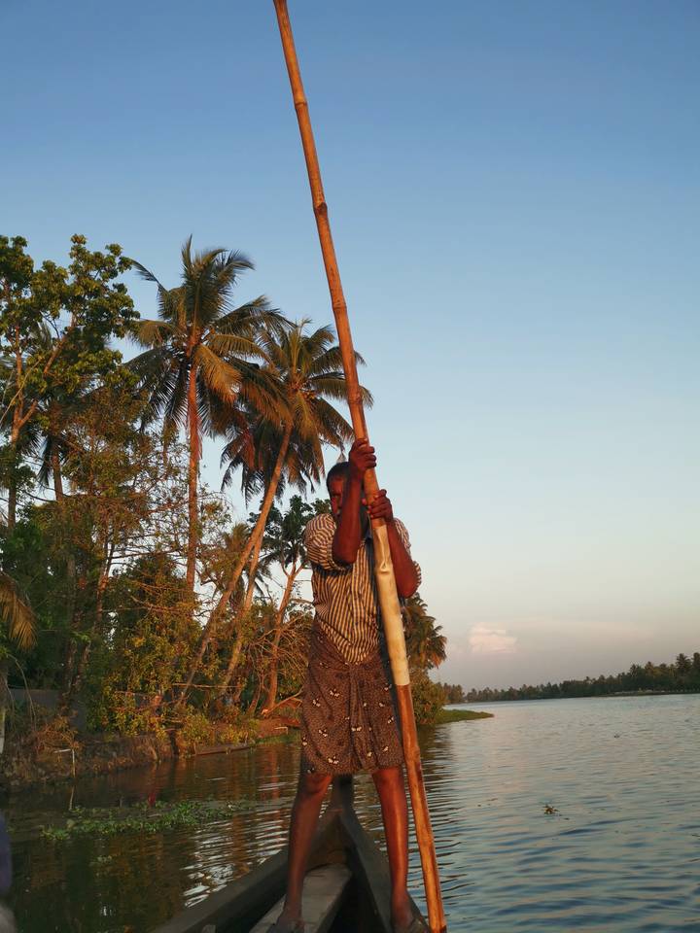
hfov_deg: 51.4
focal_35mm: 27
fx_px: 728
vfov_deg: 65.3
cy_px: 466
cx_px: 350
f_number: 1.8
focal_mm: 5.58
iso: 50
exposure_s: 1/291
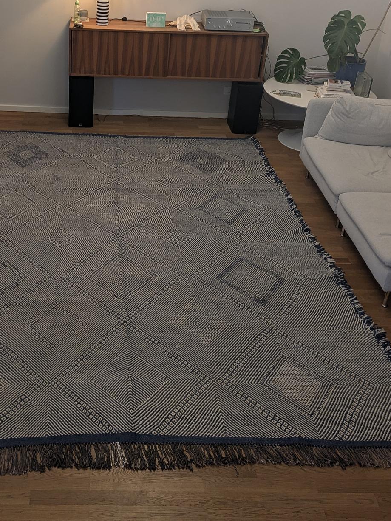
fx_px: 663
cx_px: 129
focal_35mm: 44
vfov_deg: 42.3
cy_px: 171
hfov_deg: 32.6
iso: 111
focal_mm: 4.38
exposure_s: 1/25
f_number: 1.73
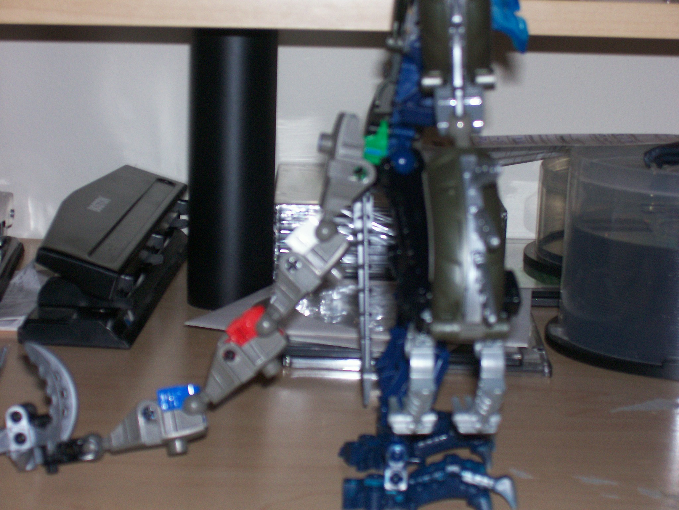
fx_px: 2001
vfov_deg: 14.5
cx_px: 340
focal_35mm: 102
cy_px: 255
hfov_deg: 19.3
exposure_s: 1/157
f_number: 4.6
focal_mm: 16.8
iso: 140
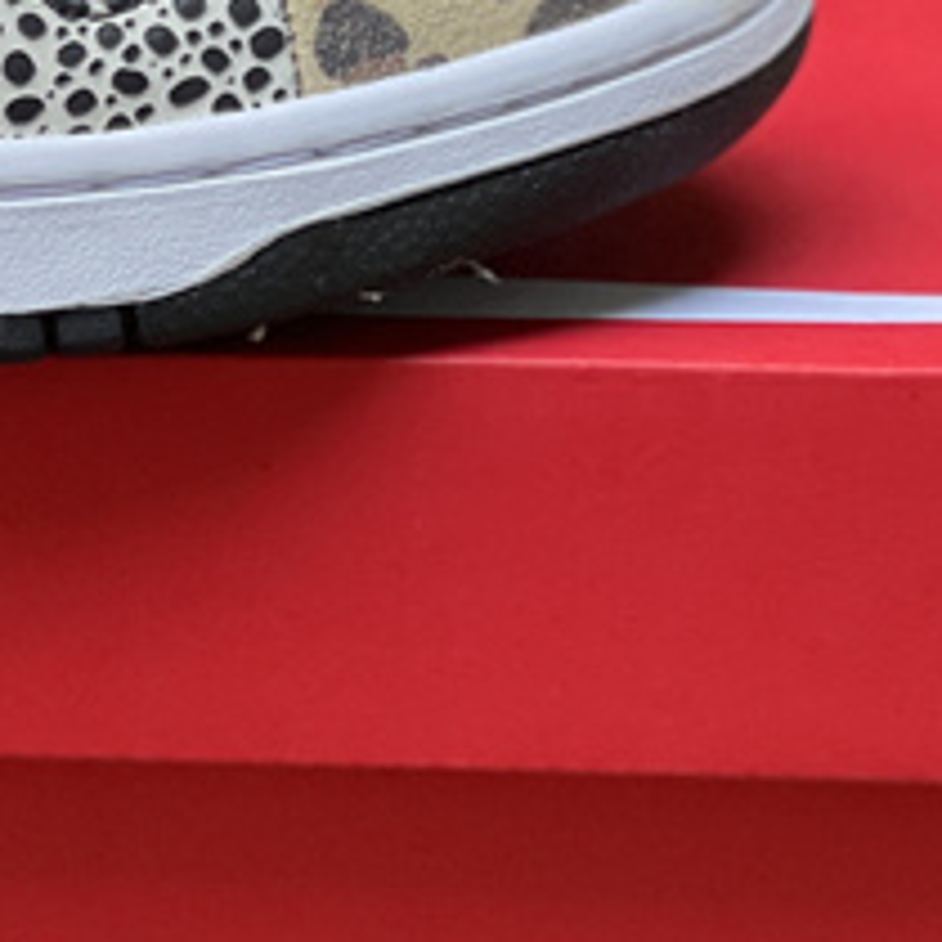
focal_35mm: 199
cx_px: -574
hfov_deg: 8.5
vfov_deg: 8.7
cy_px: -92
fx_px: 6127
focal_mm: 7.5
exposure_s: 1/121
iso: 100
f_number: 2.2
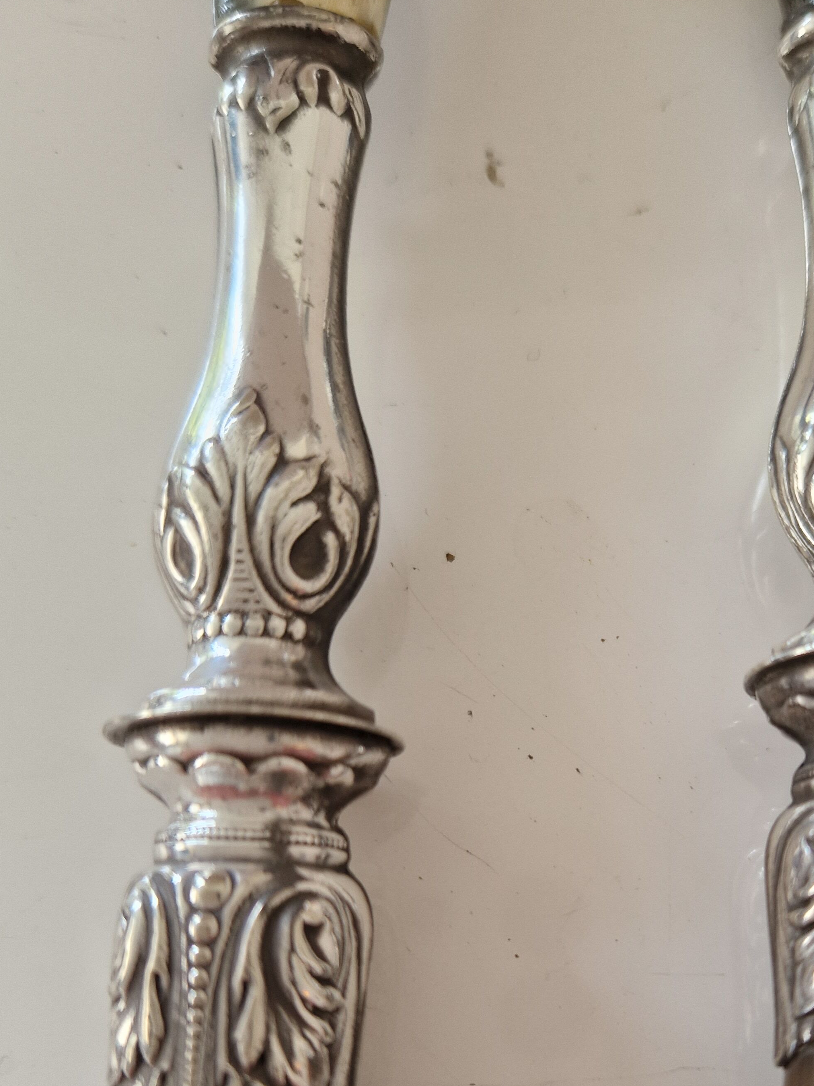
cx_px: 581
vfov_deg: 51.3
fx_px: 1098
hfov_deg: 39.9
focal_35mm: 35
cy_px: 754
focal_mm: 5.4
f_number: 1.8
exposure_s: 1/100
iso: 125
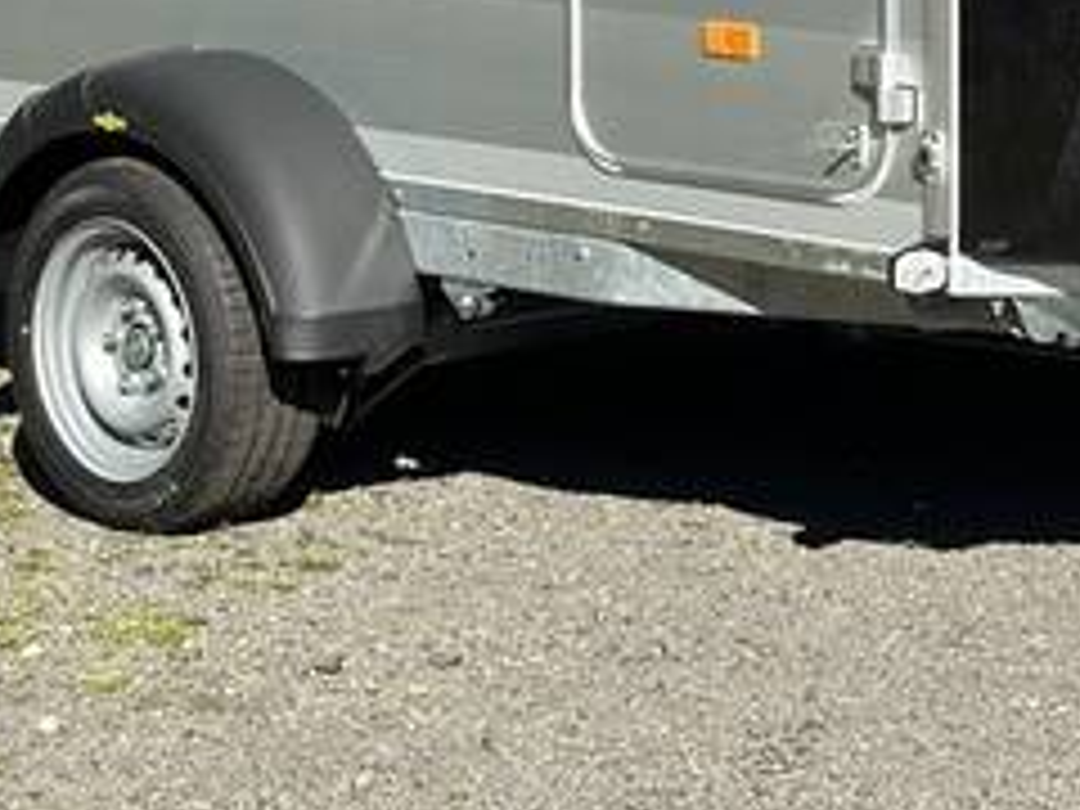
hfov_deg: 12.2
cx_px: 1022
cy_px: -261
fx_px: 4992
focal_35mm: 160
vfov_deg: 9.1
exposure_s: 1/3876
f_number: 1.78
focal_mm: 6.86
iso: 100
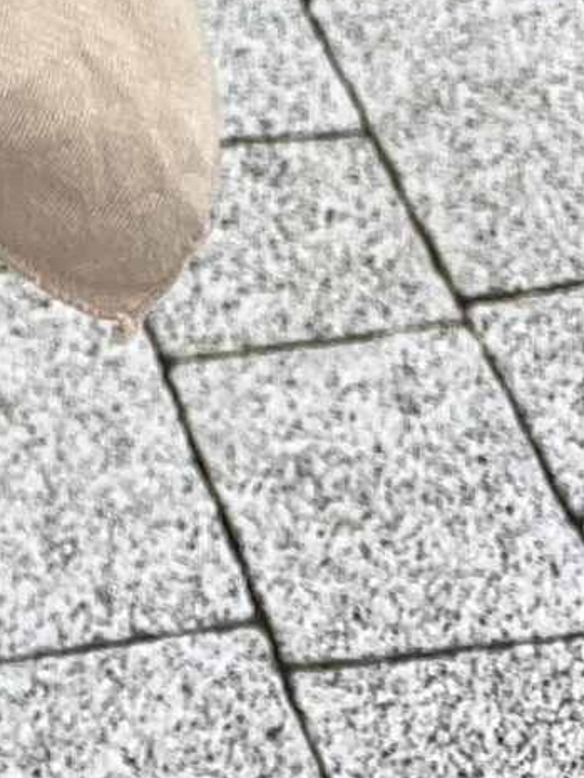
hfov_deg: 9.9
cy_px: -1335
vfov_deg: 10.8
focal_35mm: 143
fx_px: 3215
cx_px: -405
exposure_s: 1/684
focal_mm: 5.1
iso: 50
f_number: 1.6
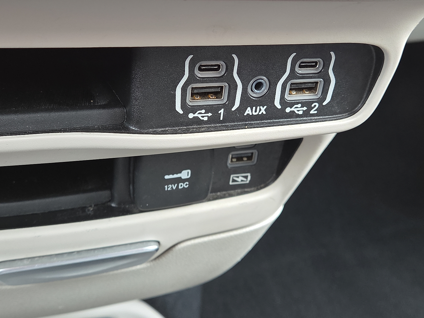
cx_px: 212
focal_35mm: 42
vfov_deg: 34.3
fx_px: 514
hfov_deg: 44.8
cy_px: 159
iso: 307
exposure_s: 1/59.2
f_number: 1.8
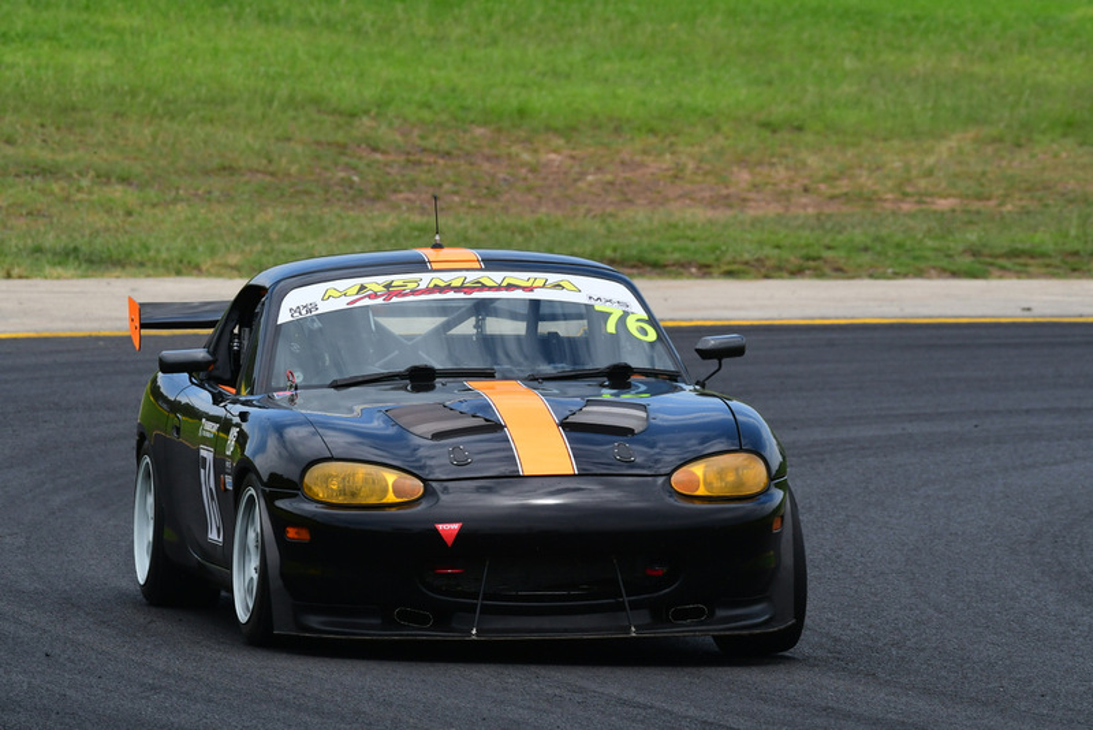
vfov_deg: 2.9
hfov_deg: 4.3
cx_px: 546
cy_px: 365
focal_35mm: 480
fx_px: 14578
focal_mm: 320
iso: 500
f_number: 11
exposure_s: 1/640
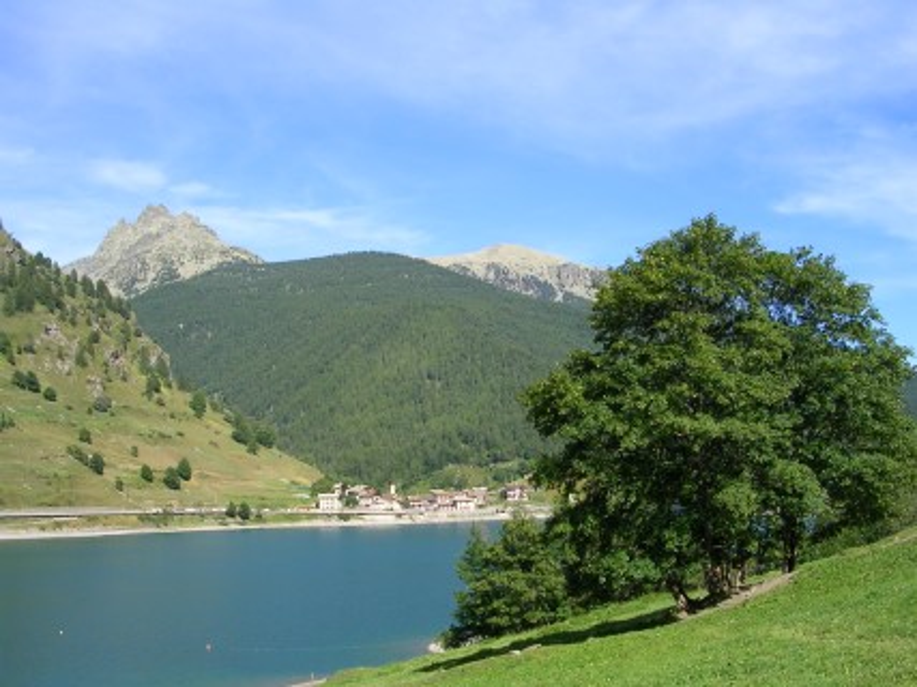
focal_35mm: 38
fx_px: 1006
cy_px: 344
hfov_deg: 49.0
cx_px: 458
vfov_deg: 37.7
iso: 50
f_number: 5.6
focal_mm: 5.8
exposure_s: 1/180
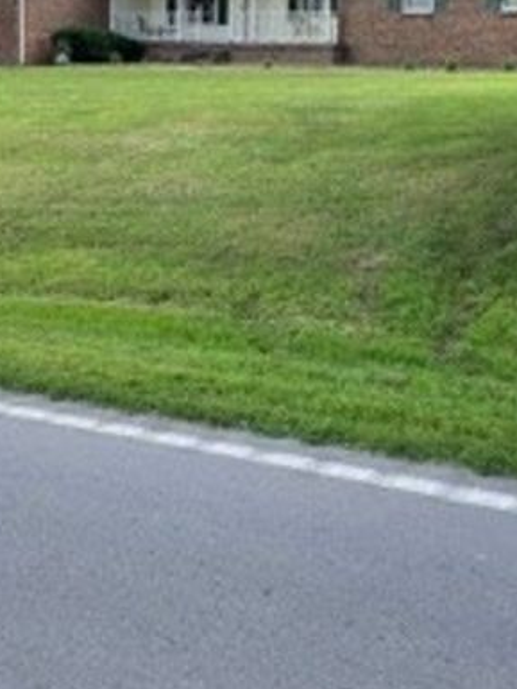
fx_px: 896
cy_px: 103
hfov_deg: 32.2
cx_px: 292
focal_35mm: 45
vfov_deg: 39.7
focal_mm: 4.2
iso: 32
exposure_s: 1/658
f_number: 1.6
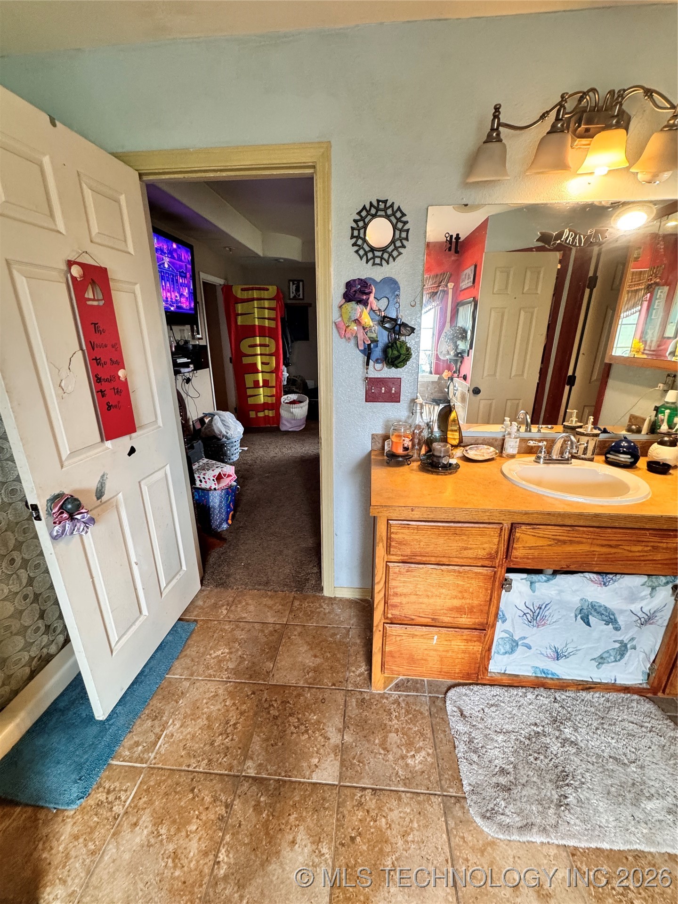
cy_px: 452
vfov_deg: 102.1
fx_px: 366
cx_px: 339
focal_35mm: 14
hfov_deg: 85.7
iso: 250
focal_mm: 2.22
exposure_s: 1/60
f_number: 2.2
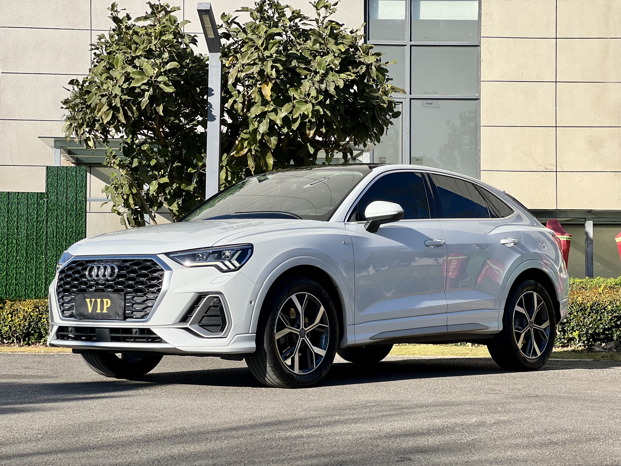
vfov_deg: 19.1
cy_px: 233
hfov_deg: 25.3
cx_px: 310
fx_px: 1381
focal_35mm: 77
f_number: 2.8
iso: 32
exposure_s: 1/645
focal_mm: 9
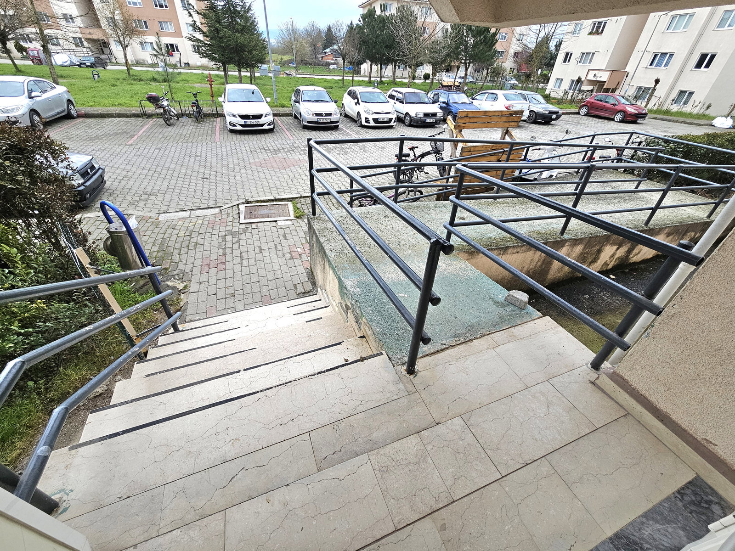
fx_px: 276
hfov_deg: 106.2
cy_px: 276
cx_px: 368
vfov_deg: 89.9
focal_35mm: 13
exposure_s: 1/192
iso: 100
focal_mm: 2.2
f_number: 2.2
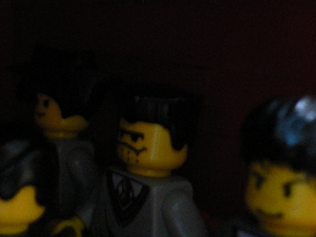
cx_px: 78
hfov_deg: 34.8
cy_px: 150
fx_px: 493
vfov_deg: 26.9
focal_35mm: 54
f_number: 2.8
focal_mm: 5.8
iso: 200
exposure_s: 1/8
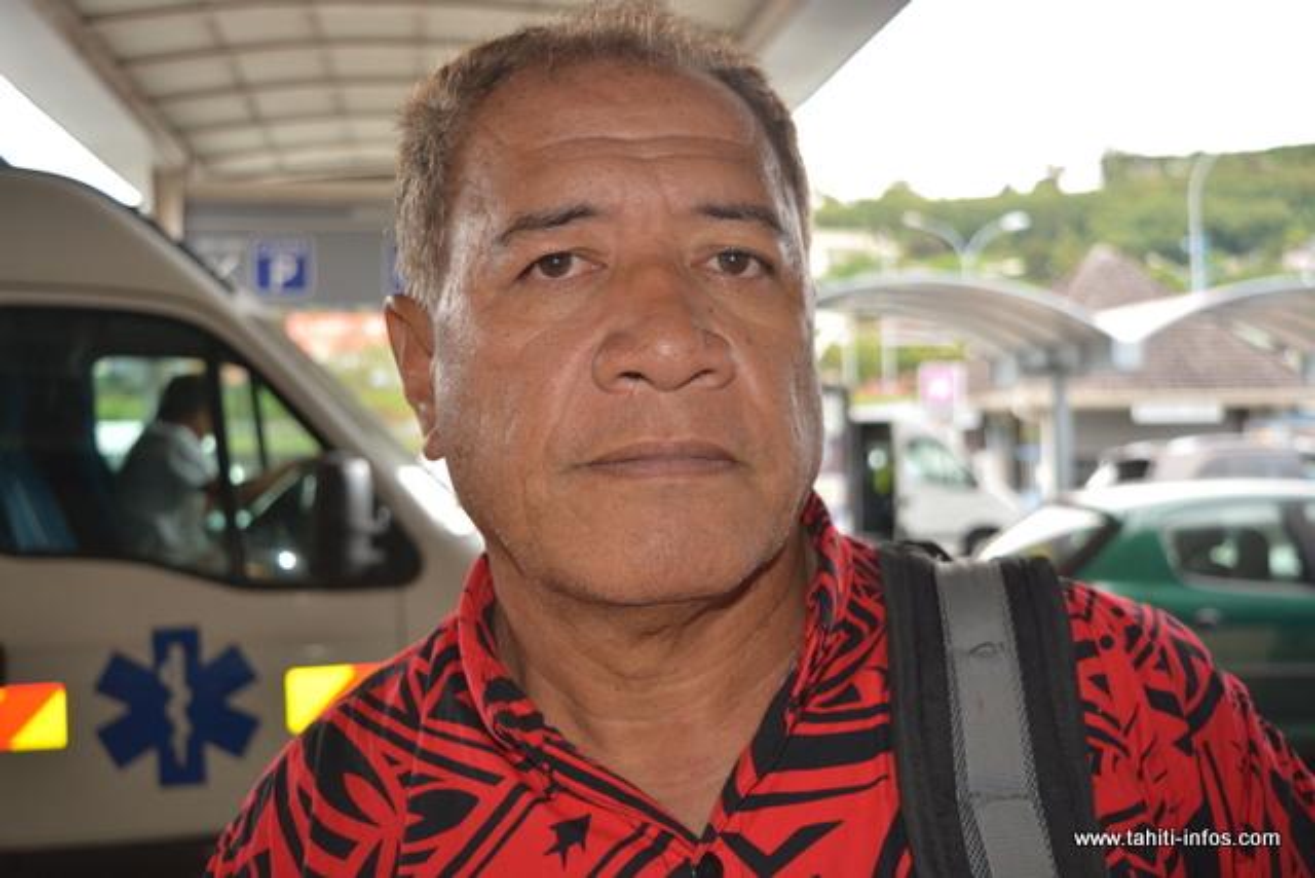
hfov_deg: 46.4
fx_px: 1534
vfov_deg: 31.9
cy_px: 439
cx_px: 658
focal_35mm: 42
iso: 400
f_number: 4.2
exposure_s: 1/60
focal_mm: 28
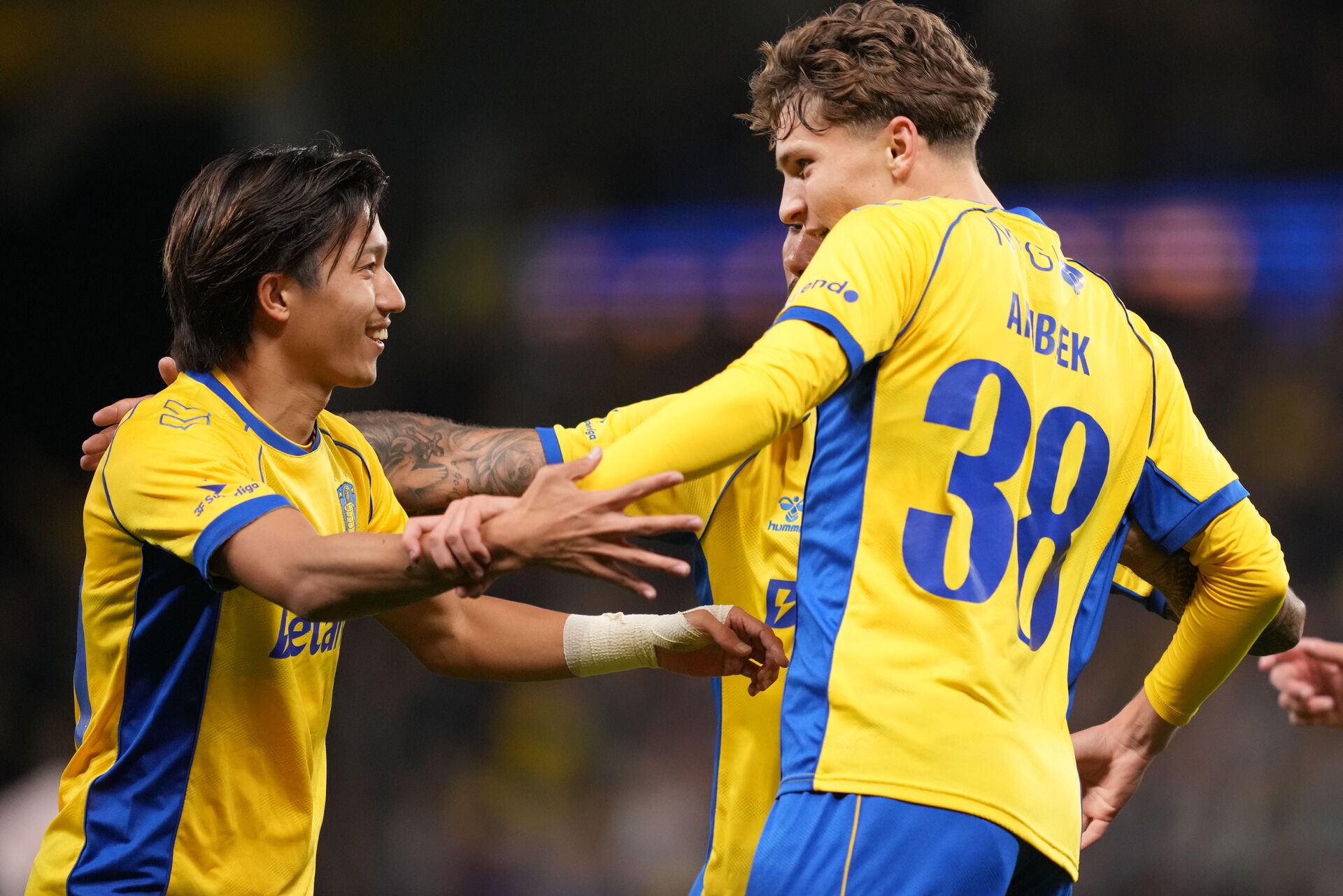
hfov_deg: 5.2
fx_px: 14925
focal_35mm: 400
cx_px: 672
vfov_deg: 3.4
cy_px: 448
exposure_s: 1/1600
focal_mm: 400
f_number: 2.8
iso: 4000
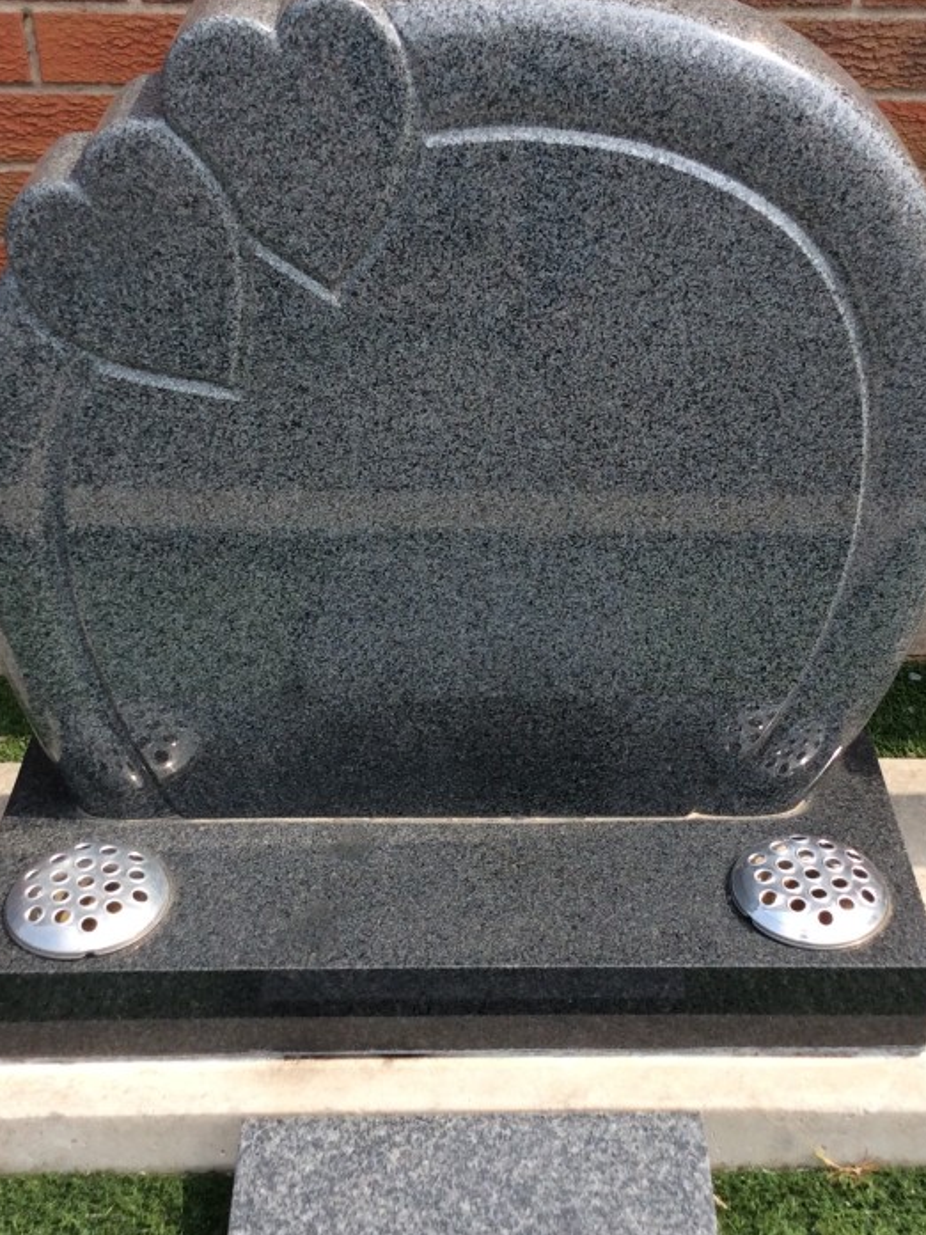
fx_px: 1676
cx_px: 511
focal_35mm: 47
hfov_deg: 30.9
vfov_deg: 40.4
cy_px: 645
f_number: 2.4
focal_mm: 3.3
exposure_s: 1/1003
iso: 32
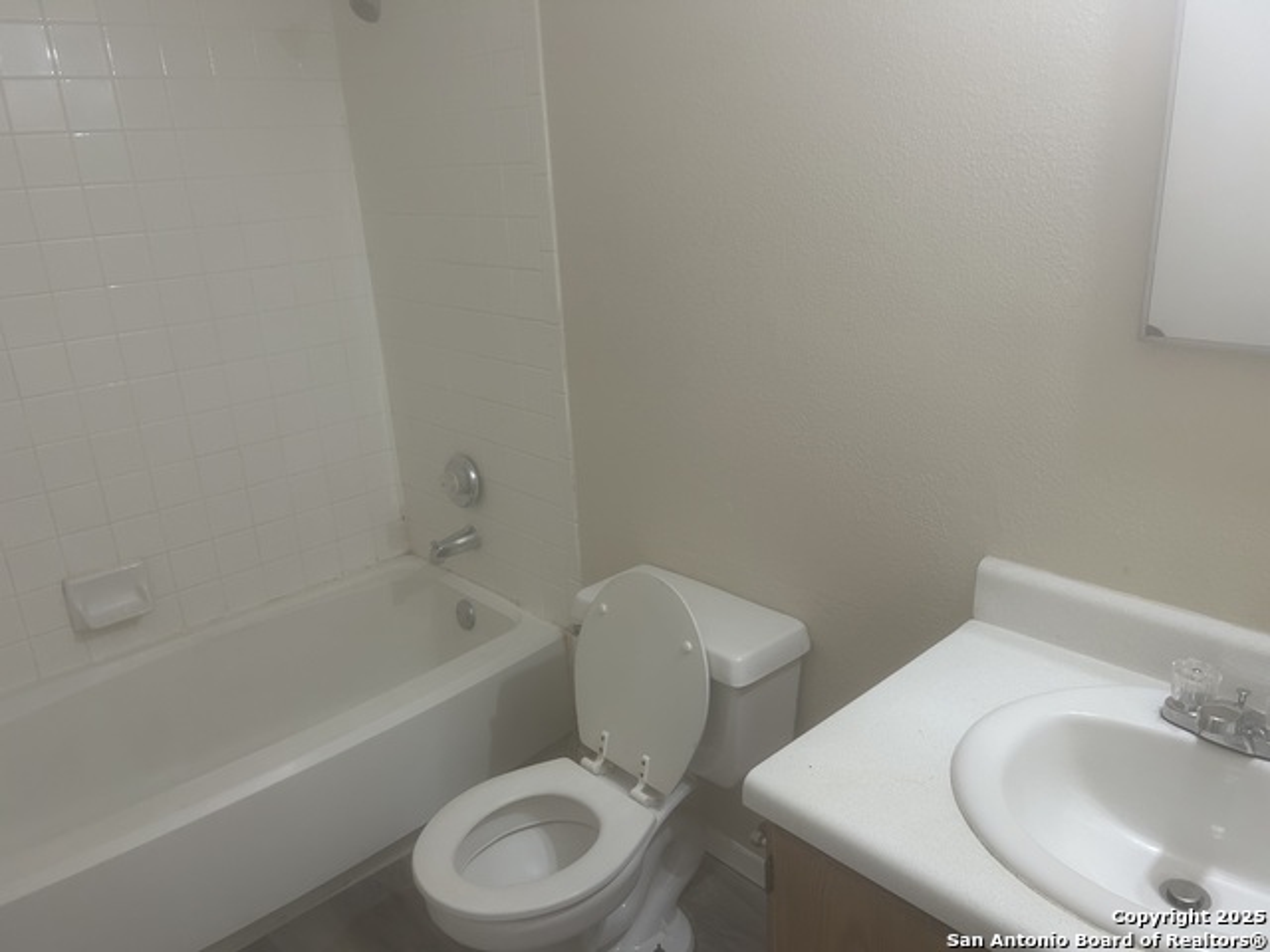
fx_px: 954
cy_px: 476
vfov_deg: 53.1
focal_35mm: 26
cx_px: 635
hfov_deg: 67.3
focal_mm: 5.7
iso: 100
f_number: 1.5
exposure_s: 1/60
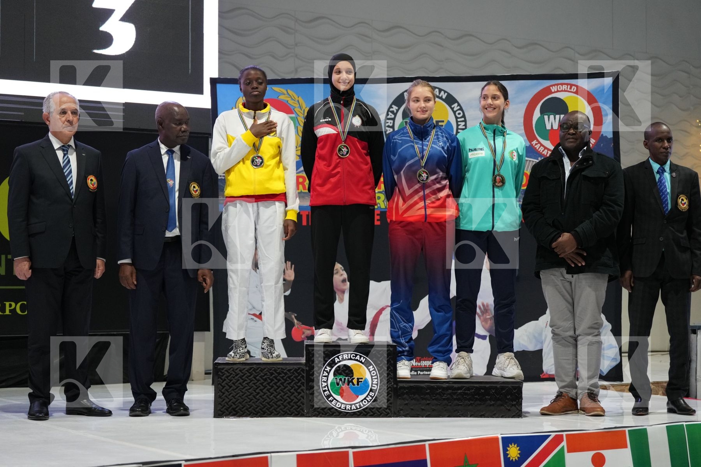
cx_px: 350
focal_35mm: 70
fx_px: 1363
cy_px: 234
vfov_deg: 19.5
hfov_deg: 28.8
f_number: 2.8
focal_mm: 70
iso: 3200
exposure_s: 1/250
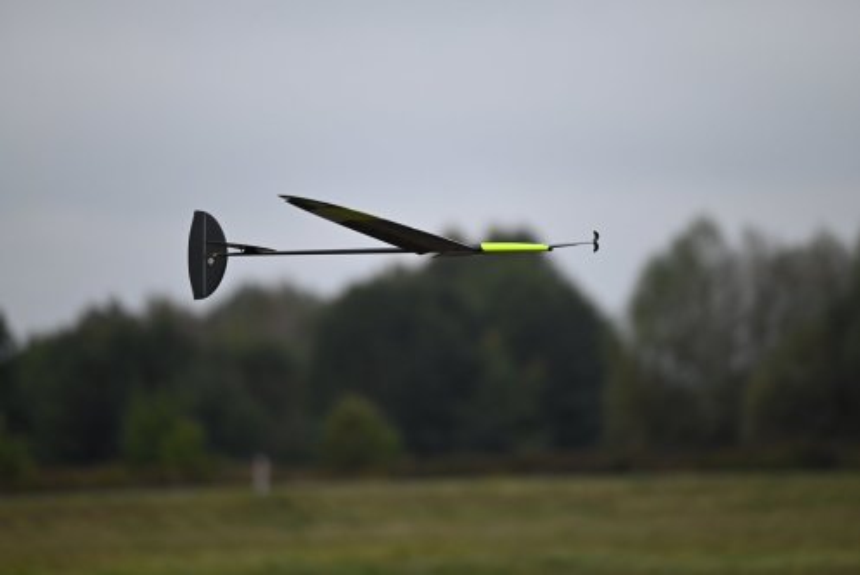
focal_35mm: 400
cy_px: 288
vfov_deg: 3.4
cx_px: 430
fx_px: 9561
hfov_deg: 5.2
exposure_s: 1/800
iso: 1250
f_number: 6.3
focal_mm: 400
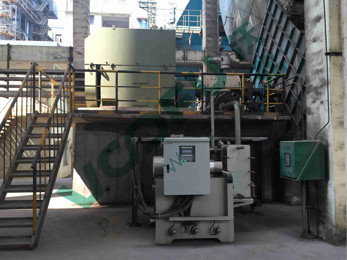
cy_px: 130
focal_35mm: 29
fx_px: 291
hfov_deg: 61.7
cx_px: 174
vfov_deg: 48.2
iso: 25
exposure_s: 1/107
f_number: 2.2
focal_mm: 4.15
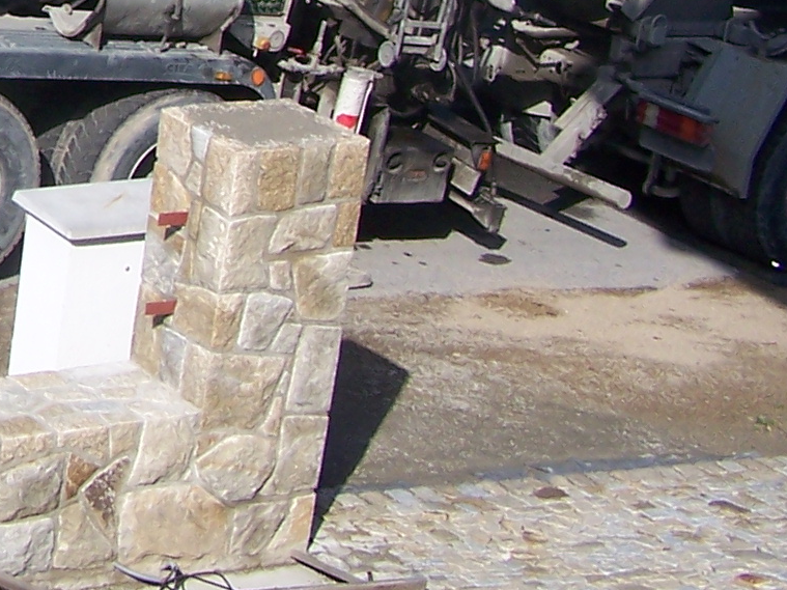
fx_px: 2932
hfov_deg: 14.5
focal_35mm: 129
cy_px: -242
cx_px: -312
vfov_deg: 11.1
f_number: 4
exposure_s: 1/800
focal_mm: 6.3
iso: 80
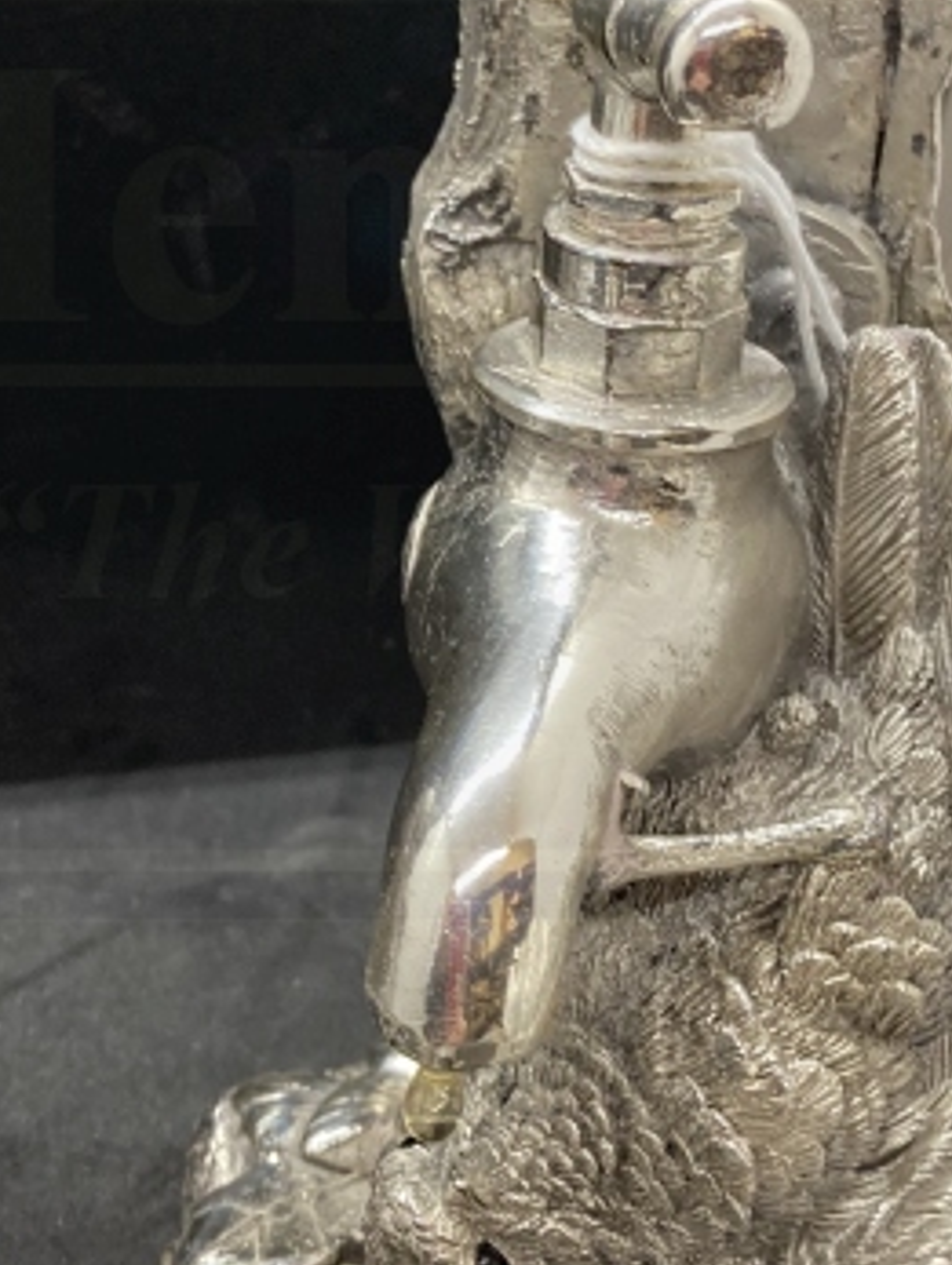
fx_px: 2379
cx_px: 429
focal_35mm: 65
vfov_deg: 29.6
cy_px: 427
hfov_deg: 22.6
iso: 80
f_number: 1.8
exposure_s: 1/50
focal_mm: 3.99
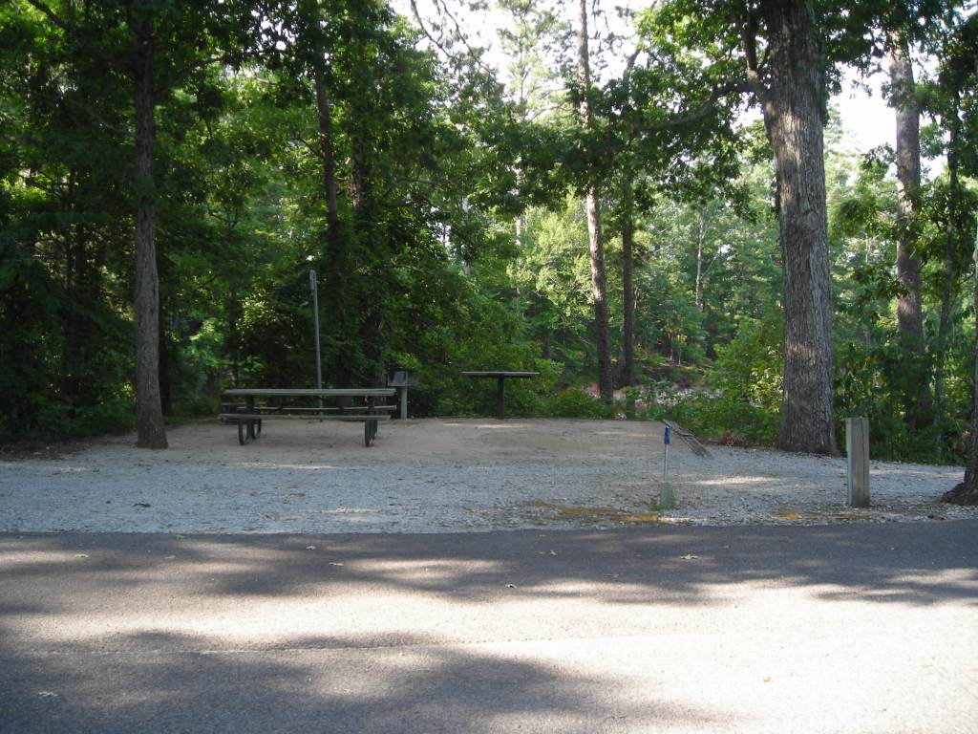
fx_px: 1074
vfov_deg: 37.7
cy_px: 367
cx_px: 489
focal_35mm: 38
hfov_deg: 49.0
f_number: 3.2
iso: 50
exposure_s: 1/69.5
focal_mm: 6.3
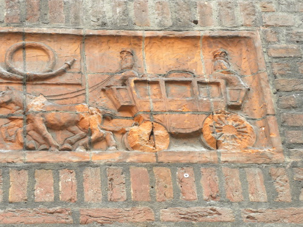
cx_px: 128
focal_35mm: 145
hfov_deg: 13.6
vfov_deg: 10.2
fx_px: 1269
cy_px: 123
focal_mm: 20.8
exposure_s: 1/83.6
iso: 105
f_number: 4
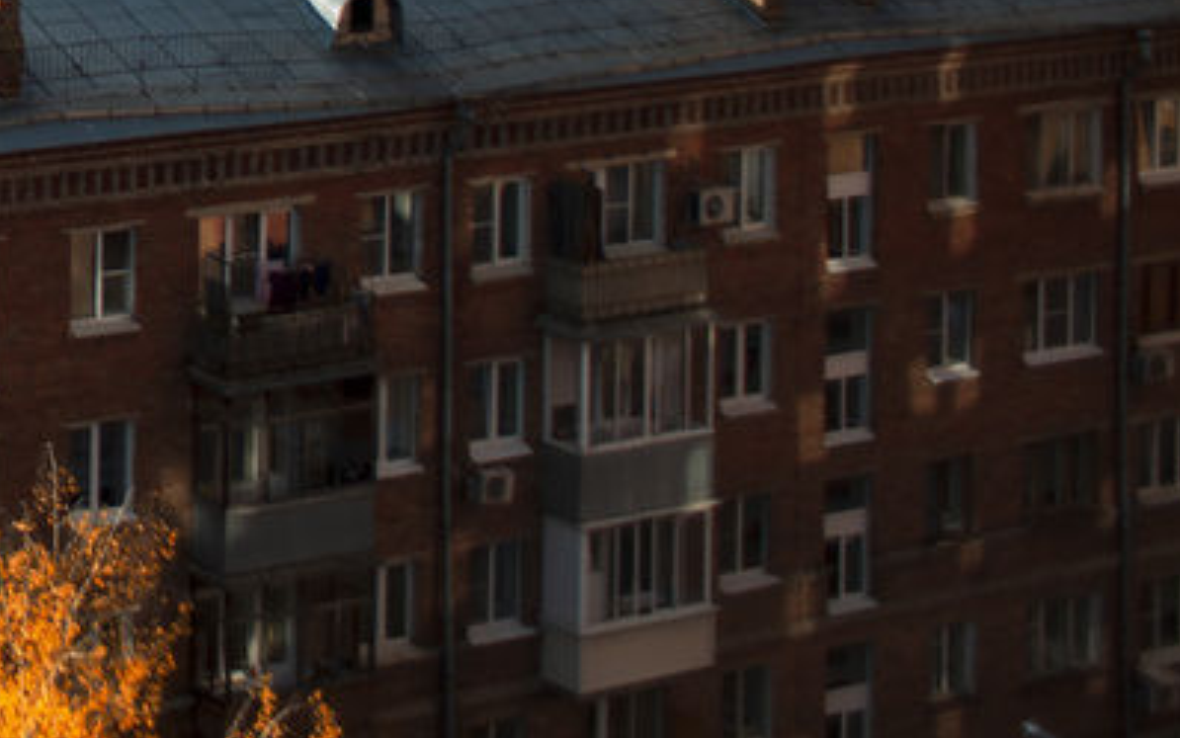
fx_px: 2766
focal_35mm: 86
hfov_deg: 20.6
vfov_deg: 14.0
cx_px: -593
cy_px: -462
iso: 100
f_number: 2.8
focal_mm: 24
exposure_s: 1/1250
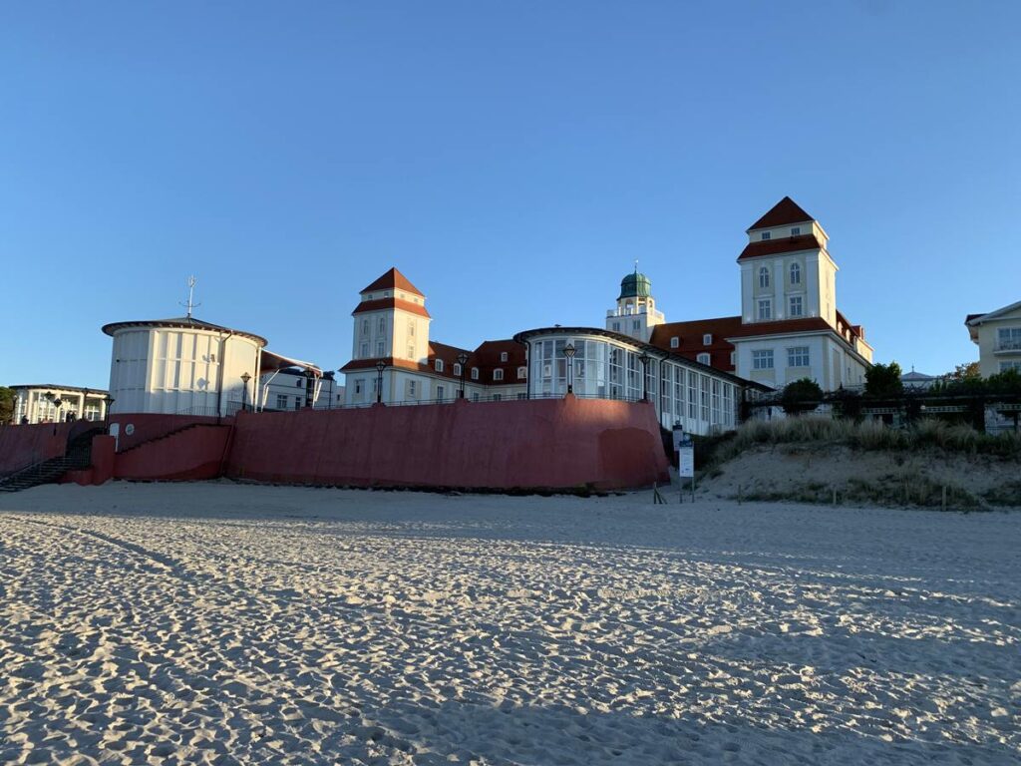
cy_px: 383
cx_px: 510
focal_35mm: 26
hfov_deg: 67.3
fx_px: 767
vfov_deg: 53.1
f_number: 1.8
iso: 25
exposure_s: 1/796
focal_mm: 4.25
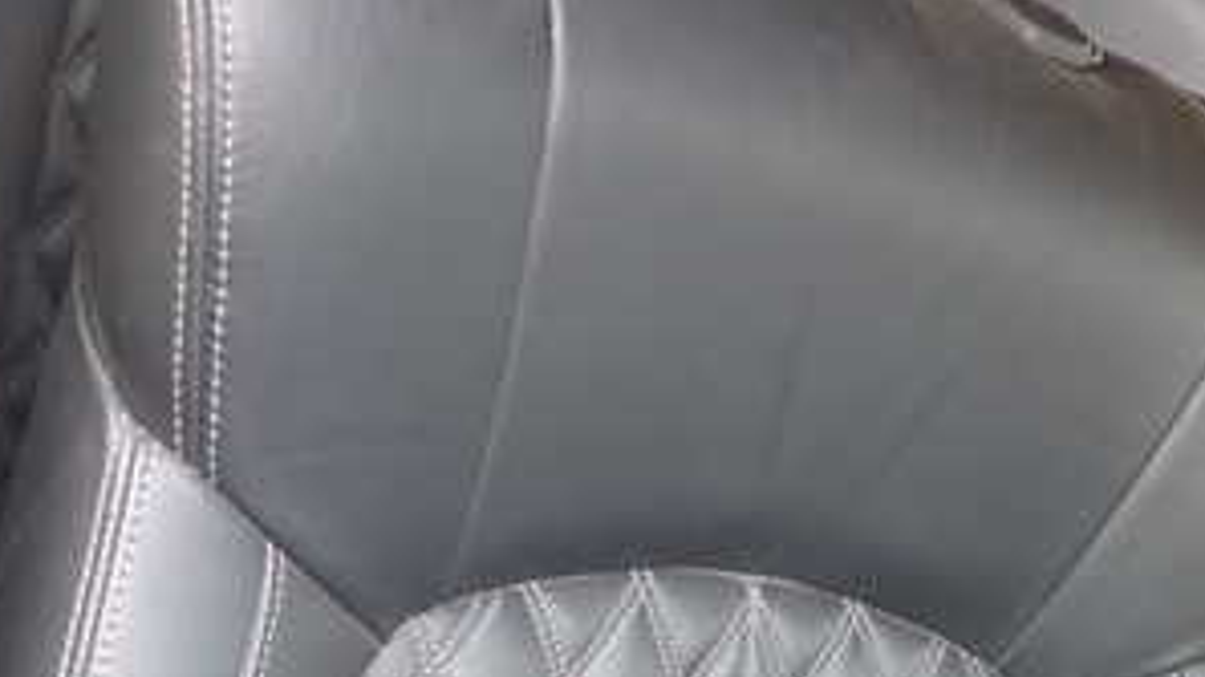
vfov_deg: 20.9
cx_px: 637
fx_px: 1757
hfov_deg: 37.8
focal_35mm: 55
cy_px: 709
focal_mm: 4.5
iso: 200
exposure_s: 1/40
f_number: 2
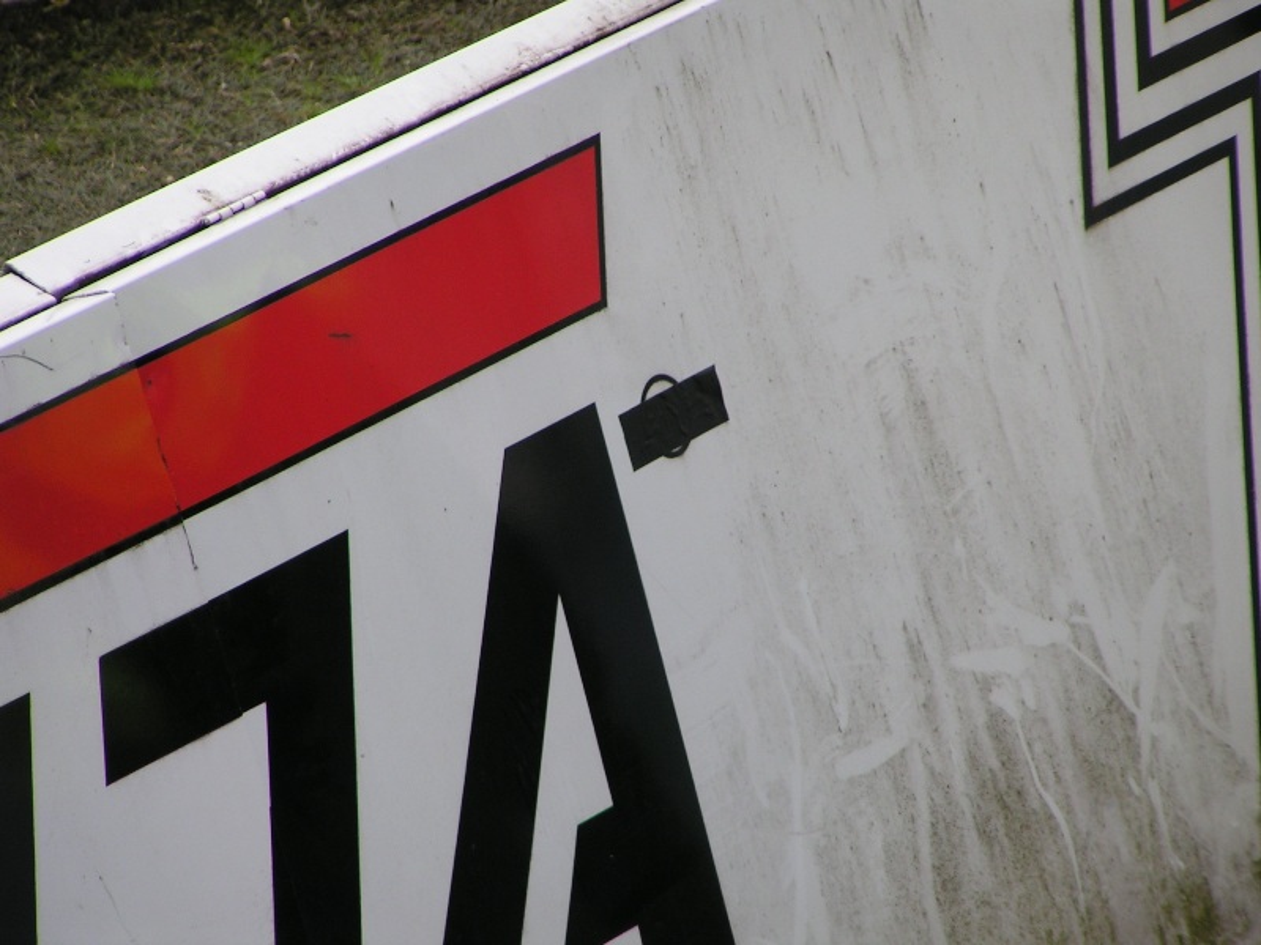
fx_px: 13843
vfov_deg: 3.9
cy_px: 472
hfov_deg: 5.2
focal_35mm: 380
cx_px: 630
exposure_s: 1/500
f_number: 4
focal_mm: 58
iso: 50
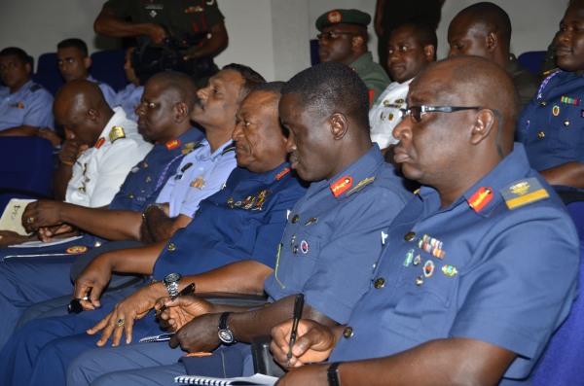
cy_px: 193
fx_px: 1359
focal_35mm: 84
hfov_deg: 24.2
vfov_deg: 16.2
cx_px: 292
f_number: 5
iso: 200
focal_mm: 56
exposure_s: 1/125
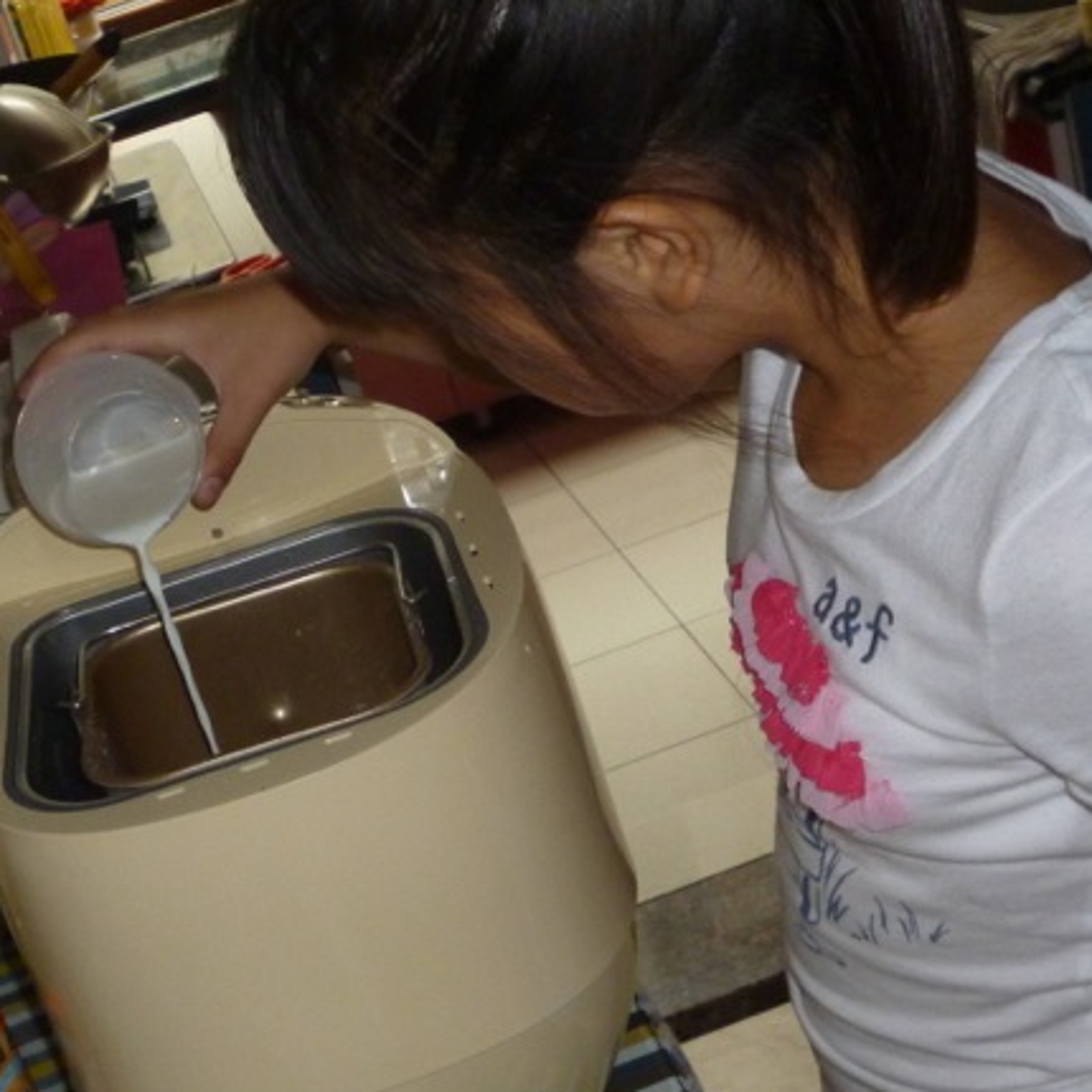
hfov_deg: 29.0
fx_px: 2106
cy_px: 559
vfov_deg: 29.1
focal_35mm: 59
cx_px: 444
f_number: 3.1
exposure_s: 1/60
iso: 200
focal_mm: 5
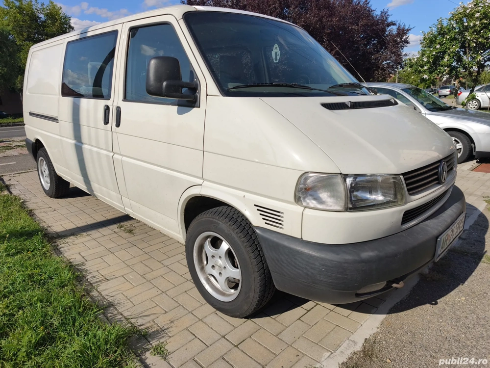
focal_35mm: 23
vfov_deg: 58.9
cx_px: 245
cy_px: 184
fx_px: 326
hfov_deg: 73.9
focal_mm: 6.57
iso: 50
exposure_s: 1/4439
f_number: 1.6
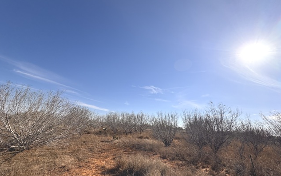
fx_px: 115
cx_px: 141
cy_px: 73
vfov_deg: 74.3
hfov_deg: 101.4
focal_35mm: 15
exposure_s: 1/3906
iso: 40
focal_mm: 2.22
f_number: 2.2
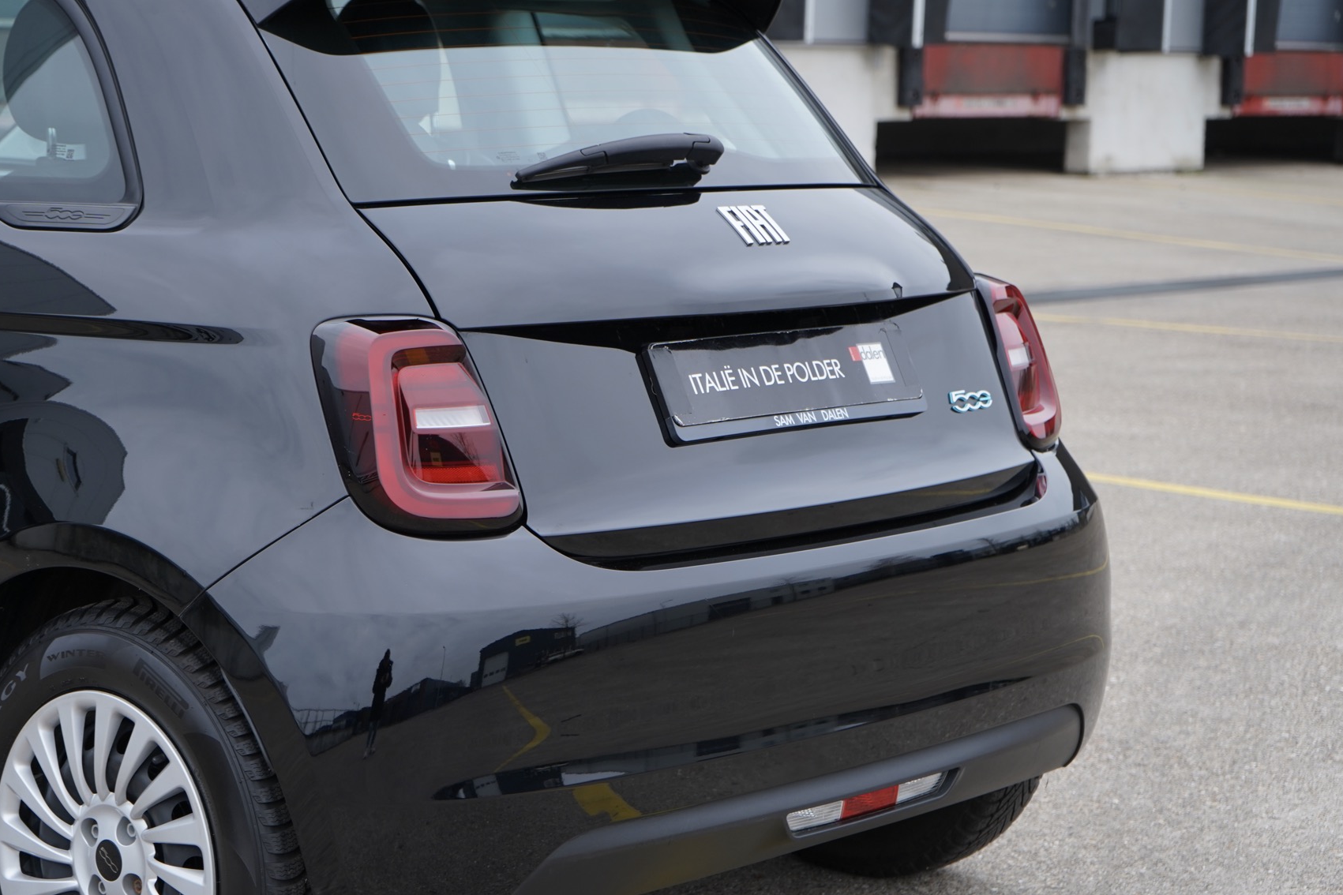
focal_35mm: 79
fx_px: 2947
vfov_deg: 17.3
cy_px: 466
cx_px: 635
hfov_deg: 25.7
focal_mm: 70
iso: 320
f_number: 5.6
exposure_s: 1/80
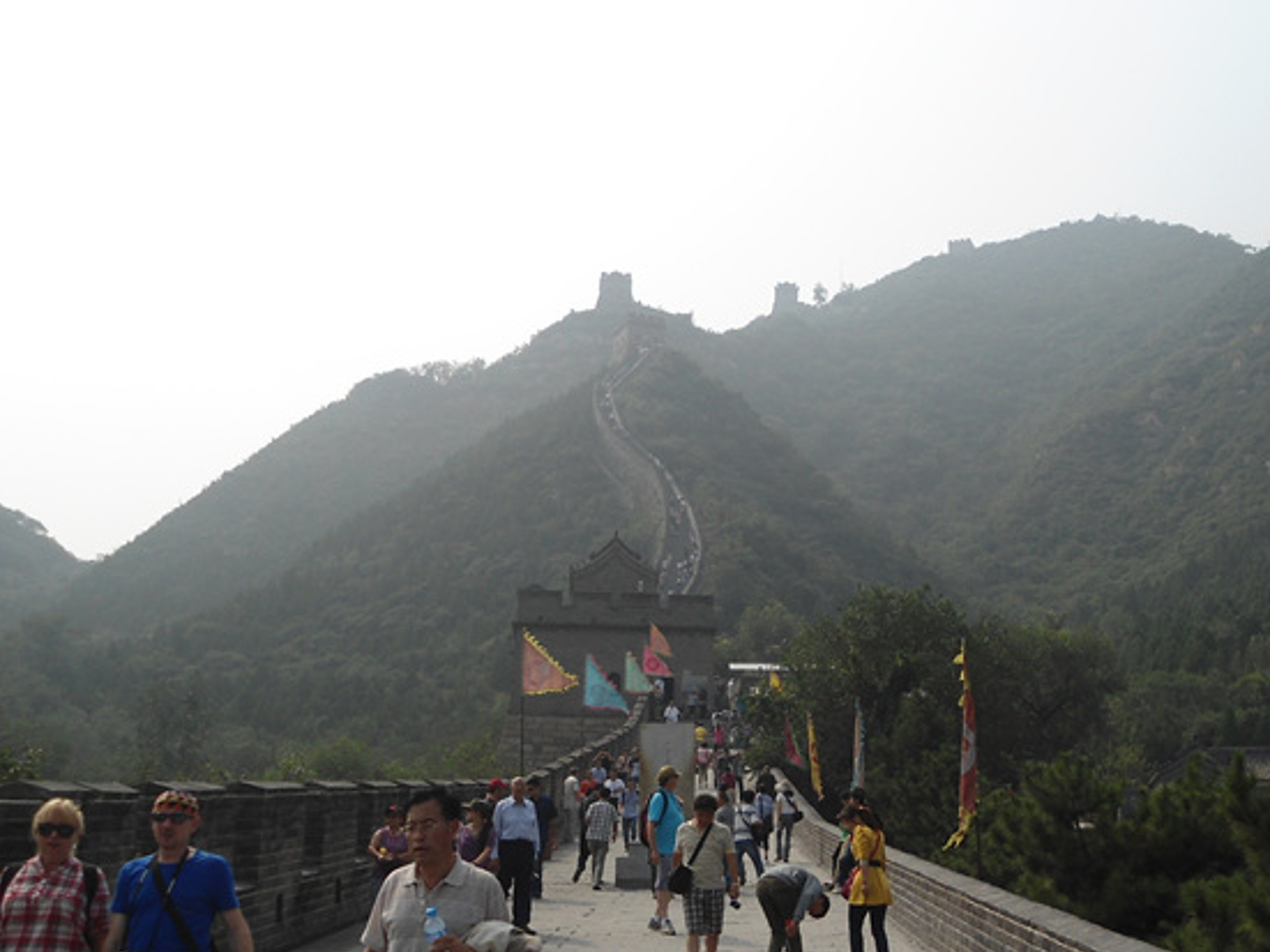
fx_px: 1651
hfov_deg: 41.7
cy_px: 549
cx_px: 814
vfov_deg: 32.1
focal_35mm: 45
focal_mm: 5.6
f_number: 8.5
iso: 80
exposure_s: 1/250
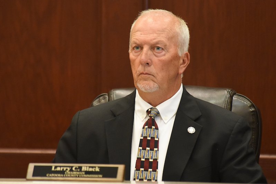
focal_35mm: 402
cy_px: 92
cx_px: 138
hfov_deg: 5.1
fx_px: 3082
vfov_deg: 3.4
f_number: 5.6
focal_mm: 400
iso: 8000
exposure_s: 1/500
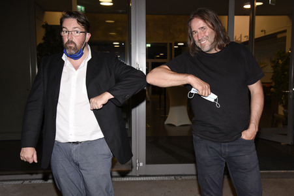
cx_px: 147
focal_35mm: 44
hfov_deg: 44.5
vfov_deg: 30.5
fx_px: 359
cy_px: 98
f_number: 6.3
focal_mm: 44
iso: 1600
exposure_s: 1/125
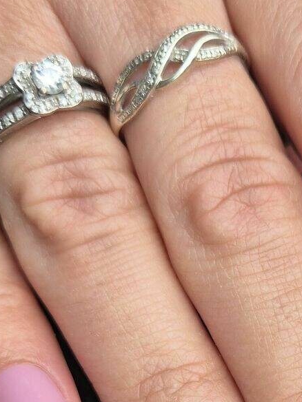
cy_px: 408
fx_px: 733
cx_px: 266
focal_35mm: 63
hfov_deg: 22.8
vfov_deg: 28.7
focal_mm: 5.4
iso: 25
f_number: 1.8
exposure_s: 1/268
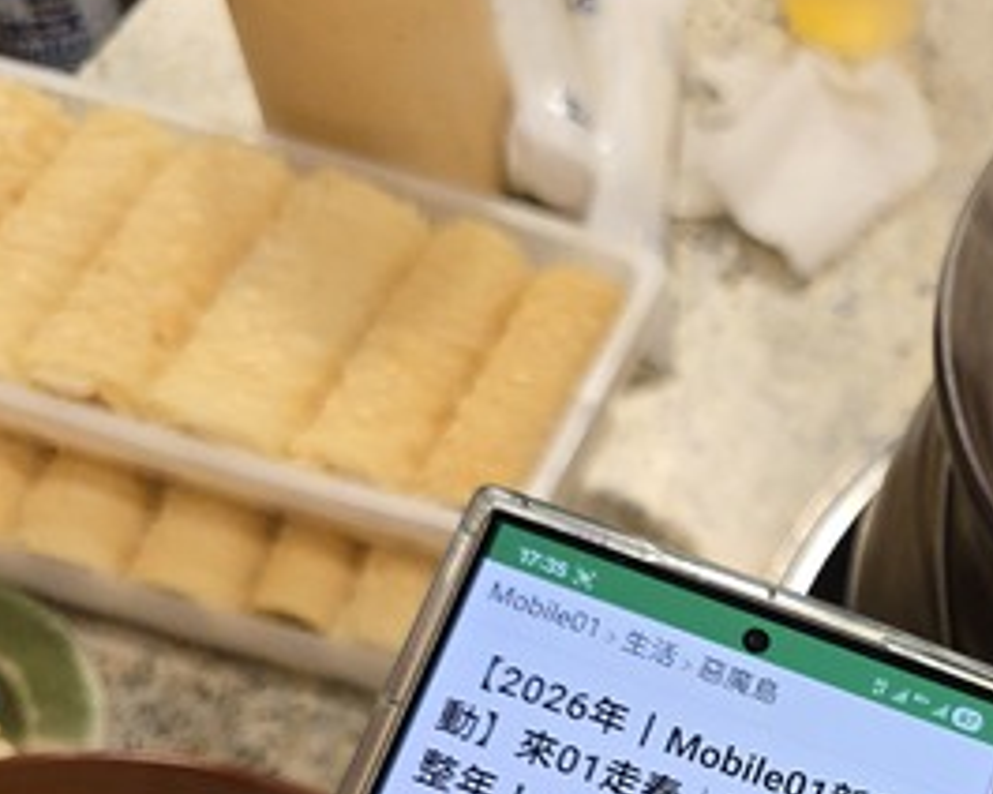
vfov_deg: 21.3
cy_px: 991
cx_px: 1008
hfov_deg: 27.0
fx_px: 1940
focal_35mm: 66
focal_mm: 6.3
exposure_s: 1/120
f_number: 1.7
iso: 250
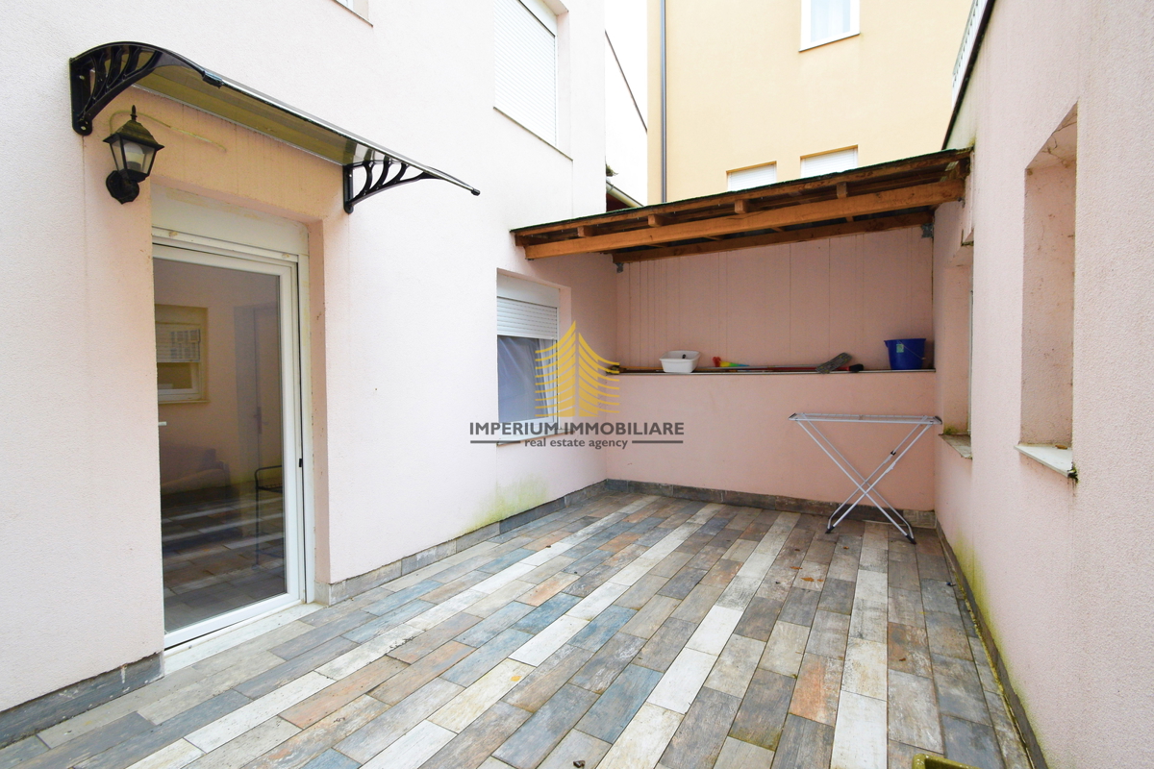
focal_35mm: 15
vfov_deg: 77.3
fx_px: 481
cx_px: 577
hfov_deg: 100.4
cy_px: 384
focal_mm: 10
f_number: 10
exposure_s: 1/30
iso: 560
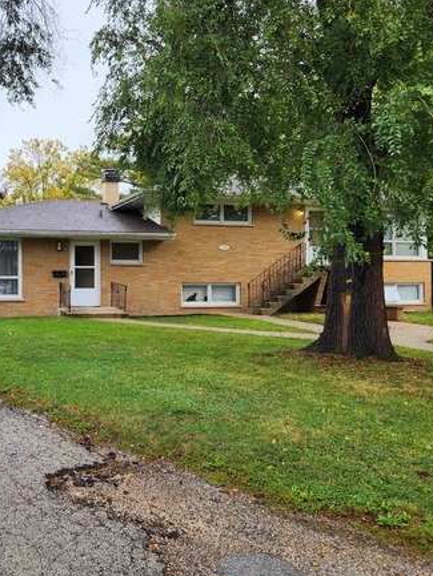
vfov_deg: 53.9
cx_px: 100
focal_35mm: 34
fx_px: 567
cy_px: 273
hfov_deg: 40.4
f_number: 1.8
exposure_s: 1/430
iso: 20
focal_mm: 5.4
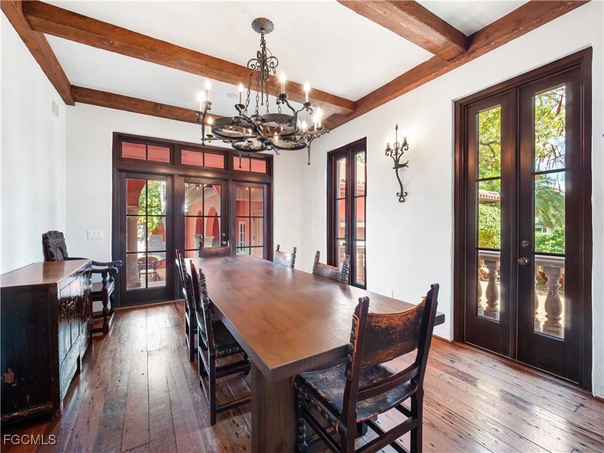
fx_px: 244
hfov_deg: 102.1
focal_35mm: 14
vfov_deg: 85.7
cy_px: 226
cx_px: 302
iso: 200
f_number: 7.1
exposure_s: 1/2
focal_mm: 7
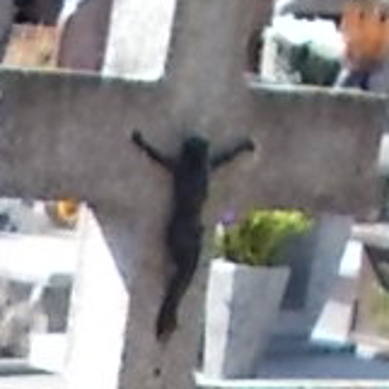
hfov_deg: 7.2
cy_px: 1126
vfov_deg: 7.0
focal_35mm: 228
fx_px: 2899
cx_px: -577
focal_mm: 4.6
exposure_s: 1/320
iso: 80
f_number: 3.2
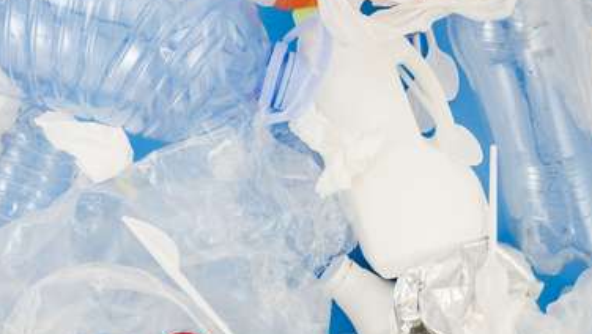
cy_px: 227
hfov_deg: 54.9
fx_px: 565
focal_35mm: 36
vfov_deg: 32.6
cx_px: 238
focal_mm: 18
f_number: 7.1
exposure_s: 1/25
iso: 100
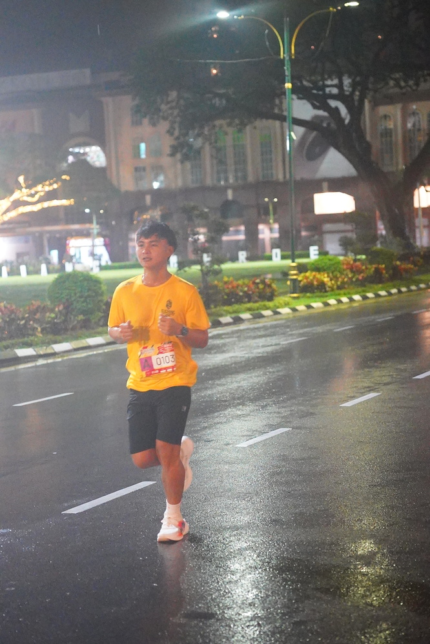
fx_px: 1344
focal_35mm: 75
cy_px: 322
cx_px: 215
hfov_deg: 18.2
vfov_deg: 27.0
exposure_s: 1/200
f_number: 2
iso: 12800
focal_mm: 50
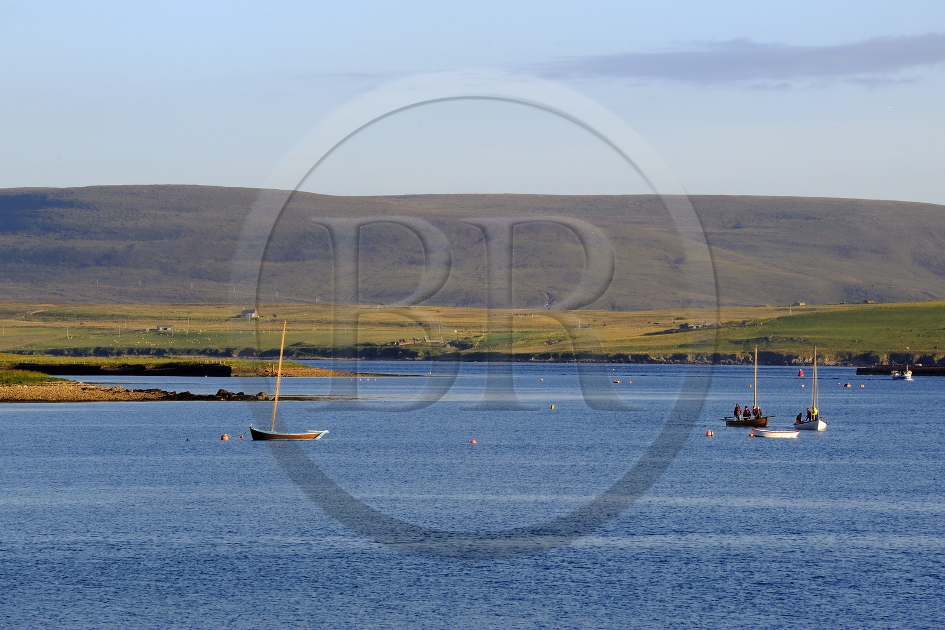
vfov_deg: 6.9
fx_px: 5249
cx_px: 472
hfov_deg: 10.3
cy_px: 315
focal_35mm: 200
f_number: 11
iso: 400
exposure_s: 1/250
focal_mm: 200
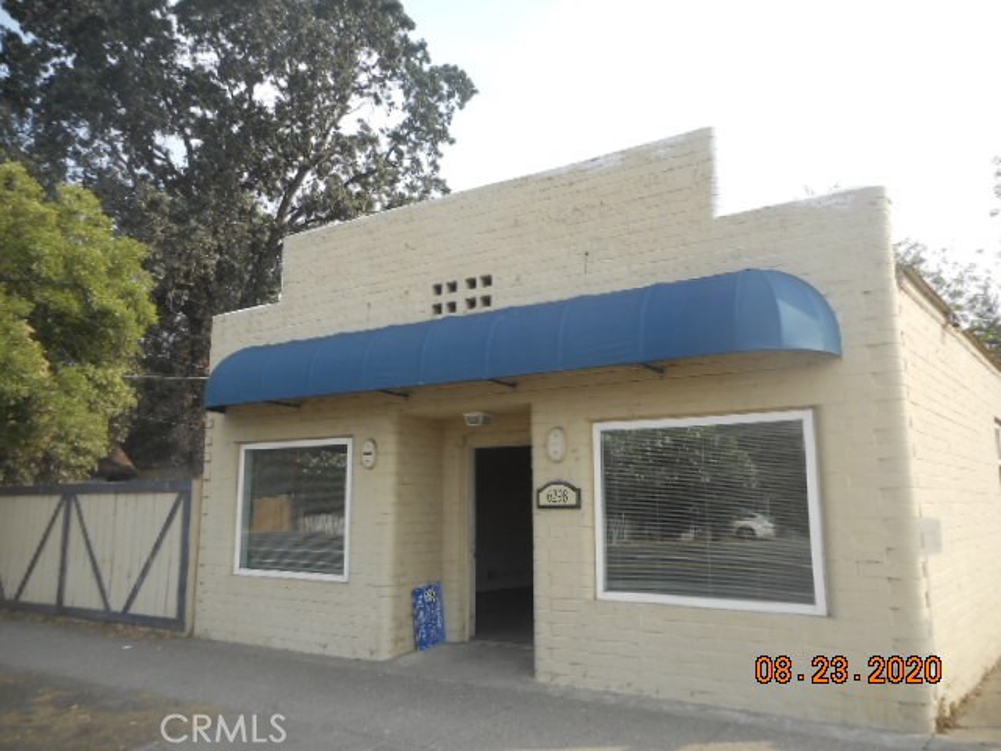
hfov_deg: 69.4
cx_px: 500
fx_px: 723
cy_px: 376
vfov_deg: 54.9
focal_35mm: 25
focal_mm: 4.5
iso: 80
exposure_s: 1/320
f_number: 3.7
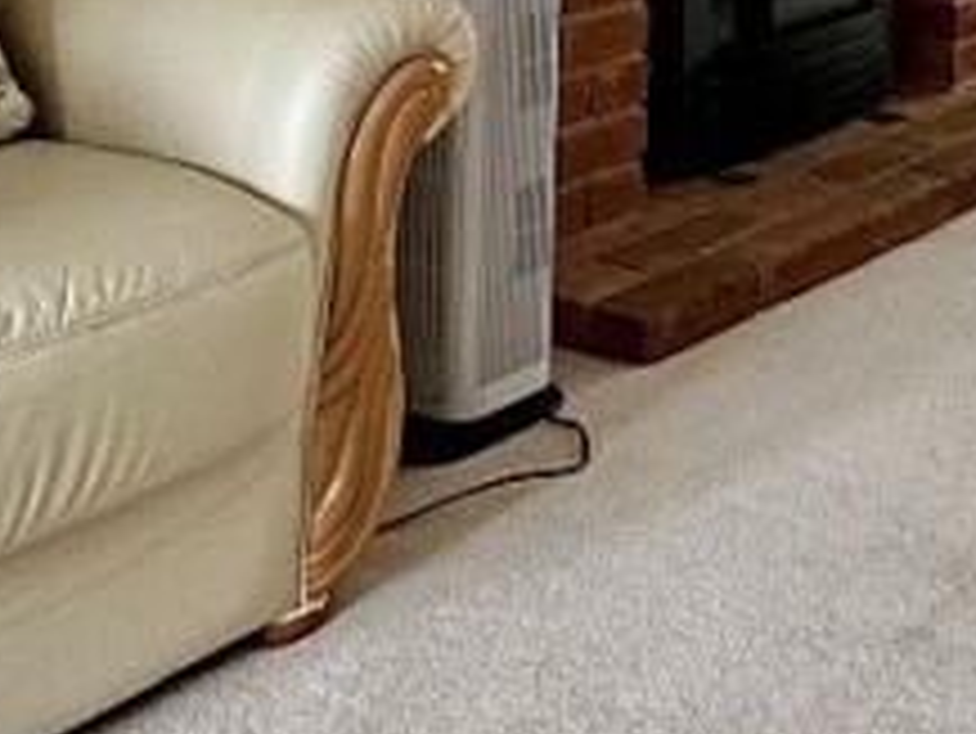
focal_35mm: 66
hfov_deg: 25.1
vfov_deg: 19.3
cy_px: -383
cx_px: 1295
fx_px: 1862
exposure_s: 1/60
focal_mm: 2.22
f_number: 2.2
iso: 640
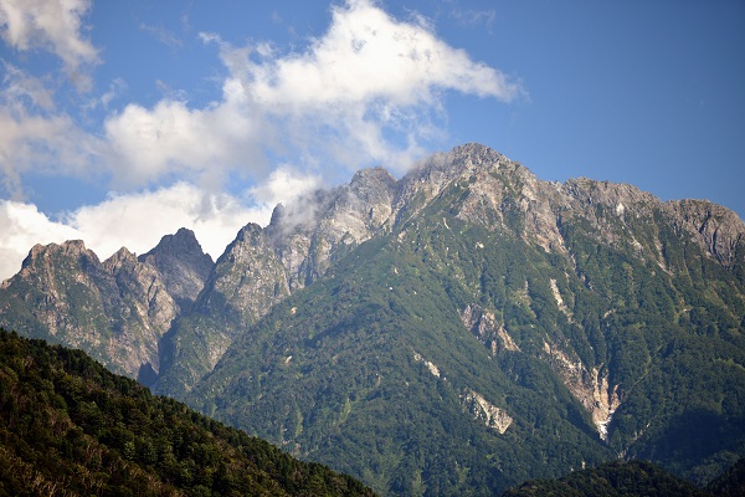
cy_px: 248
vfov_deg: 6.9
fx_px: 4139
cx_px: 372
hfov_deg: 10.3
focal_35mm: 200
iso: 100
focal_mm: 200
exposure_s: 1/800
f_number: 2.8
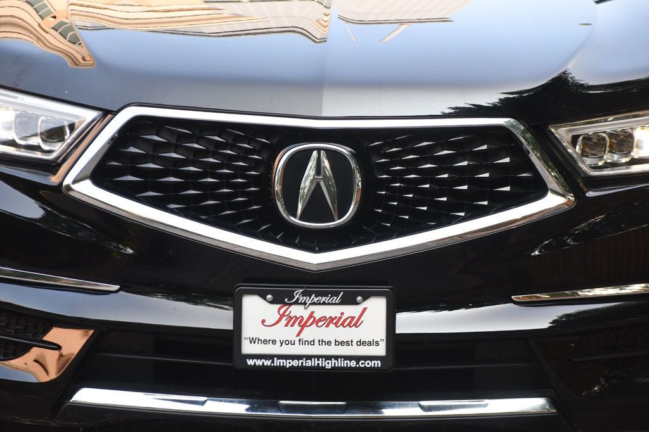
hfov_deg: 11.0
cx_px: 324
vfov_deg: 7.3
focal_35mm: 187
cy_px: 216
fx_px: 3370
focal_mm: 125
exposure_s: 1/250
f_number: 5
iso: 400
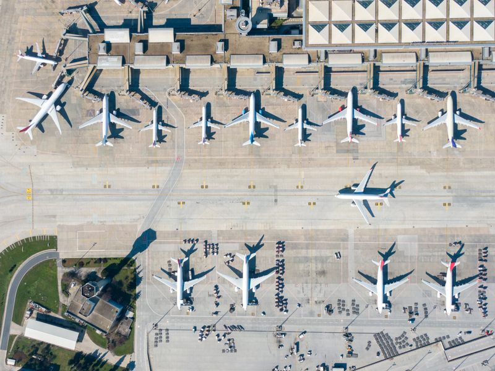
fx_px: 415
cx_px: 248
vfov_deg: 48.2
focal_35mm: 29
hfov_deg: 61.7
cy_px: 186
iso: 100
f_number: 3
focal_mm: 5
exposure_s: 1/160
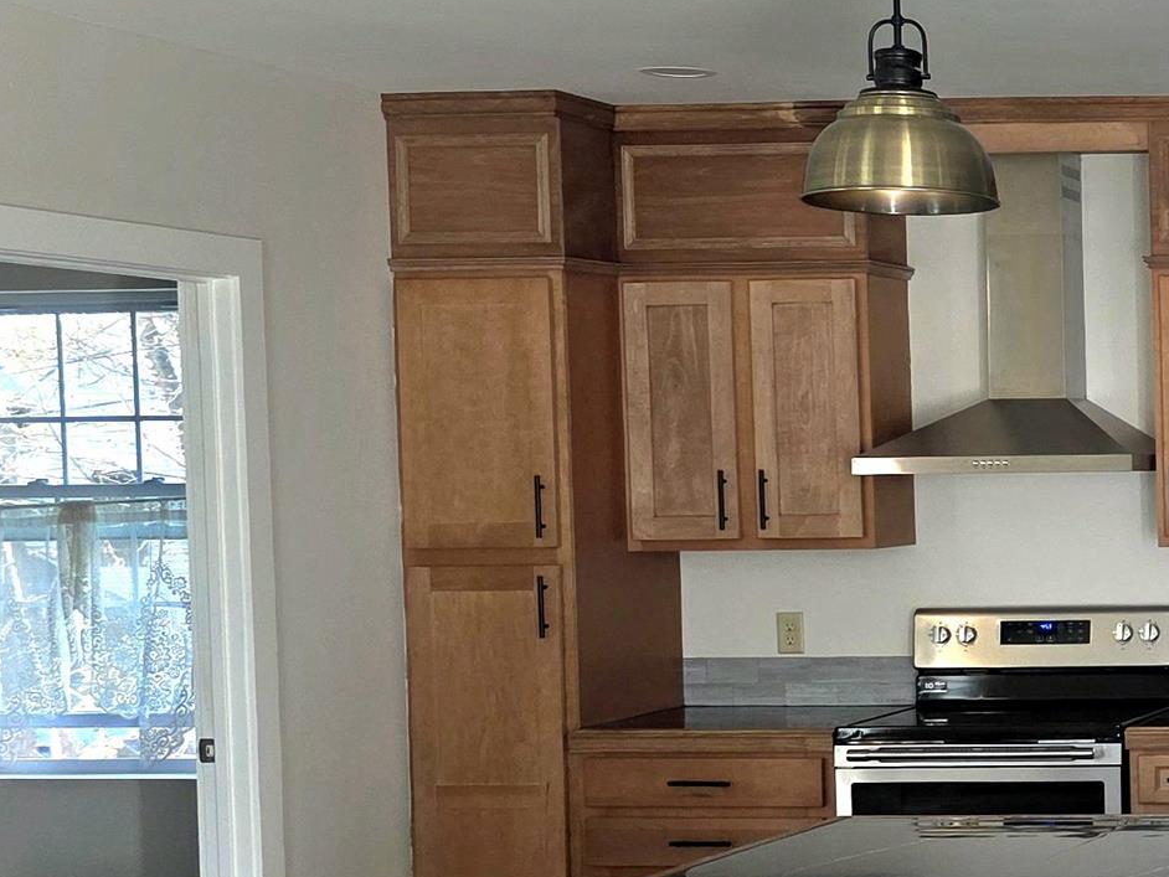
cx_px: 1646
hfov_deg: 22.4
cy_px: 568
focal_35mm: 75
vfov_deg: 19.6
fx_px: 2533
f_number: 1.7
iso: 160
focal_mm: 6.3
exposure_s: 1/182
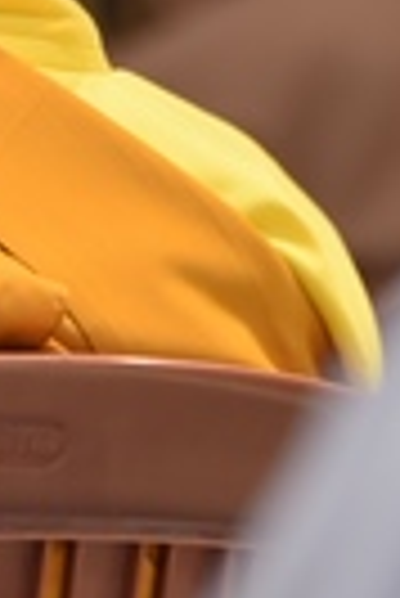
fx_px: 12217
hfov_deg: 1.9
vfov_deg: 2.8
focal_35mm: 735
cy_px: 13
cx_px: -458
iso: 640
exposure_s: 1/100
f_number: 3.2
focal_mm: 150
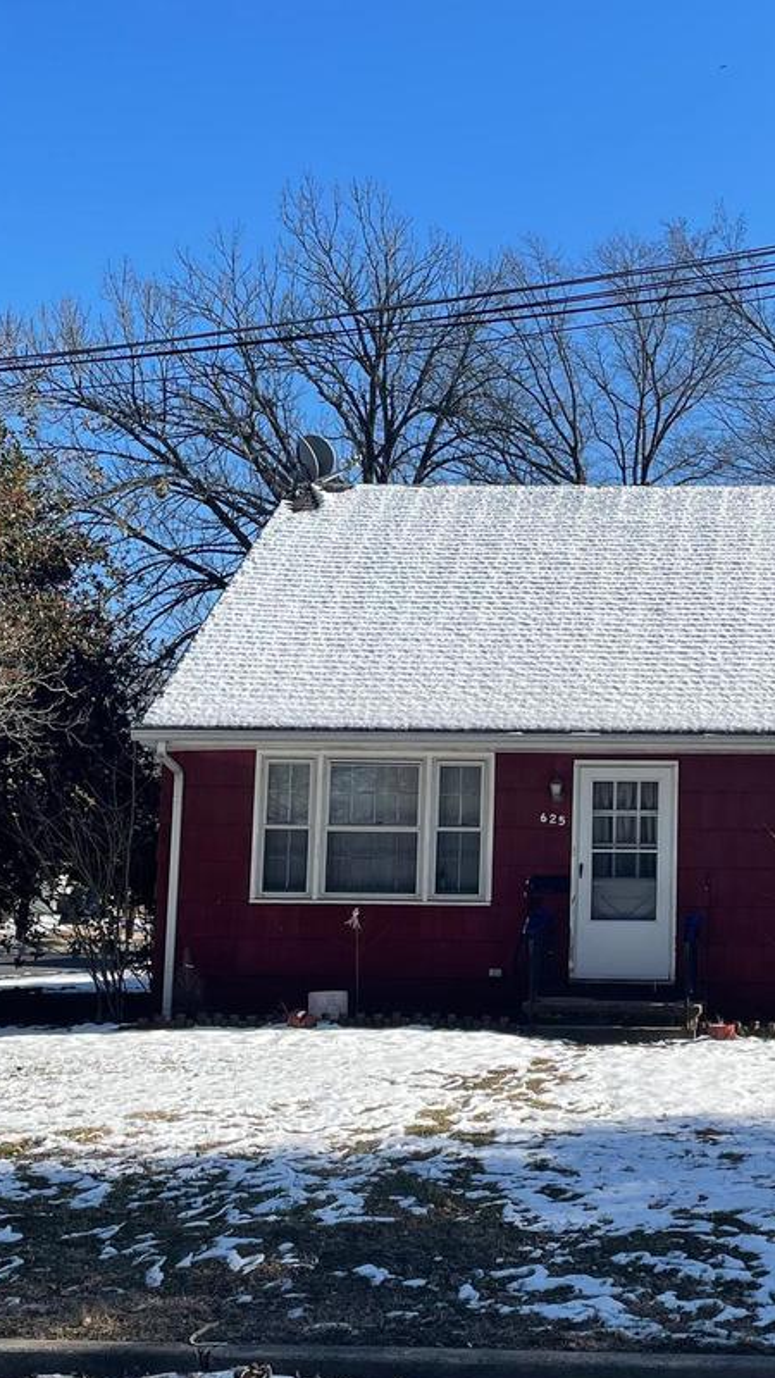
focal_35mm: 51
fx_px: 1863
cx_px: 696
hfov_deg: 22.9
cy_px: 734
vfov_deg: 40.6
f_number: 1.6
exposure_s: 1/3401
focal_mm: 4.2
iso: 32
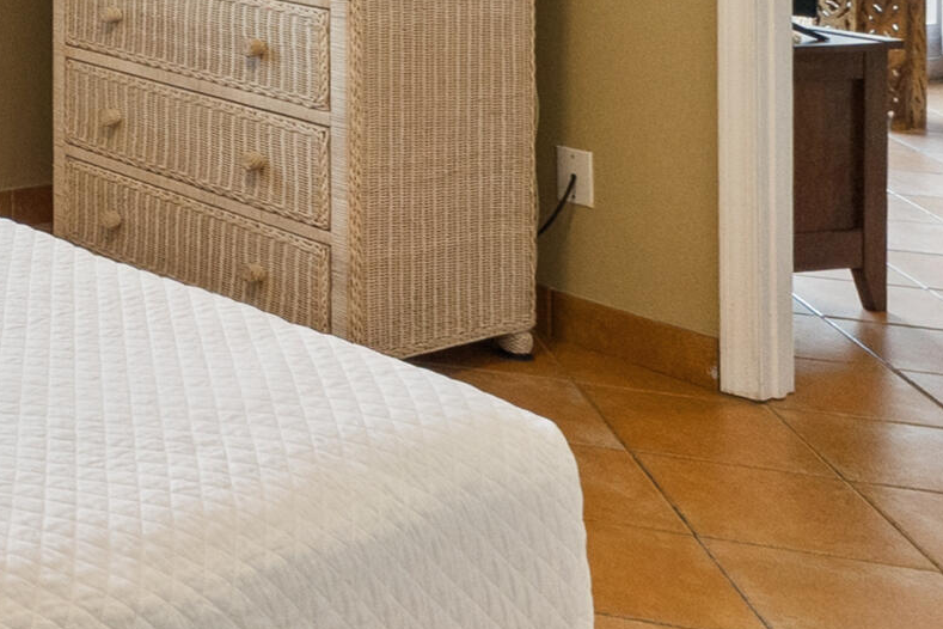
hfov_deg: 25.7
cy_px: -283
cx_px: -490
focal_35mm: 57
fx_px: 1493
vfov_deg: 20.7
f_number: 8
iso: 320
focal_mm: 10
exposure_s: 1/30
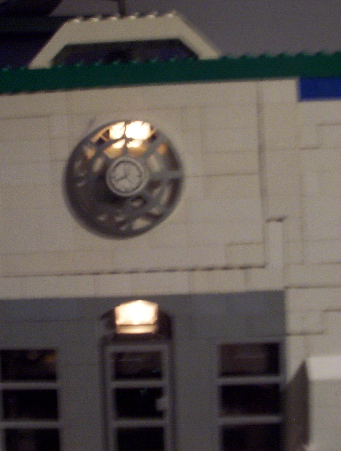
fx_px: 641
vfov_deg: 38.8
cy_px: 217
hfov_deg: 29.7
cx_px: 131
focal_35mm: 49
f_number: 4.5
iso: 200
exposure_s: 1/8
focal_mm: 6
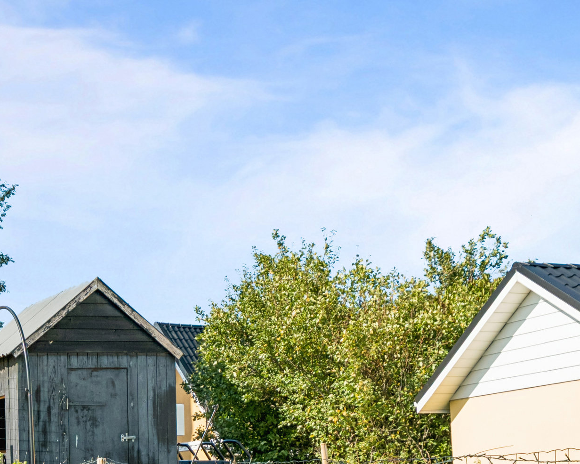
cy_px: 582
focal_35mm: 80
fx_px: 1373
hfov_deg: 23.6
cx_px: 145
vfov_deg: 18.0
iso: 320
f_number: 5.6
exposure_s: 1/1250
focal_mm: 35
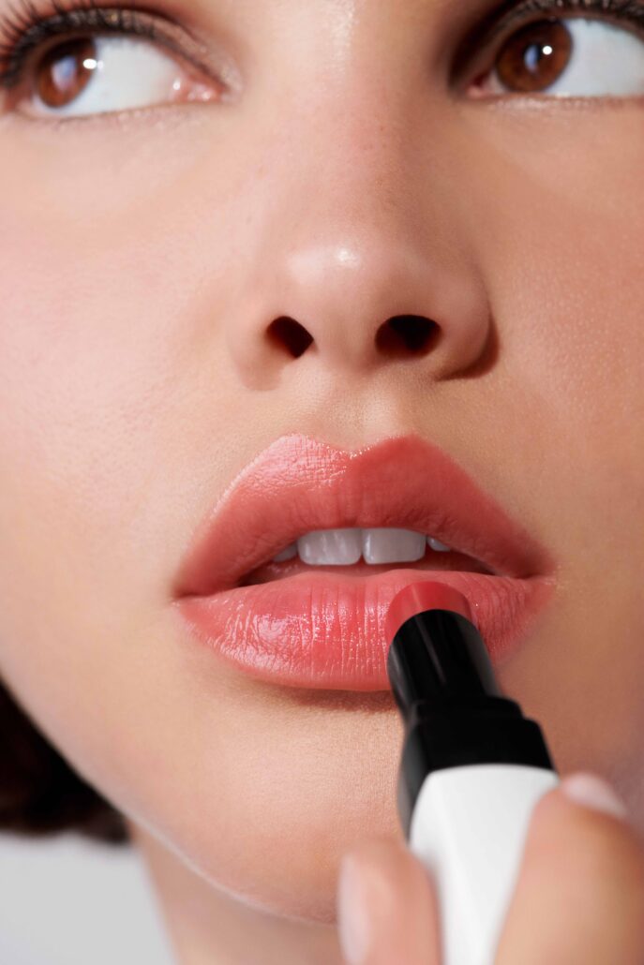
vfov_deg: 19.5
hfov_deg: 13.0
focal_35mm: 105
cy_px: 482
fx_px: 2816
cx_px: 322
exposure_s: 1/200
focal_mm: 105
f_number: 11
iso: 400
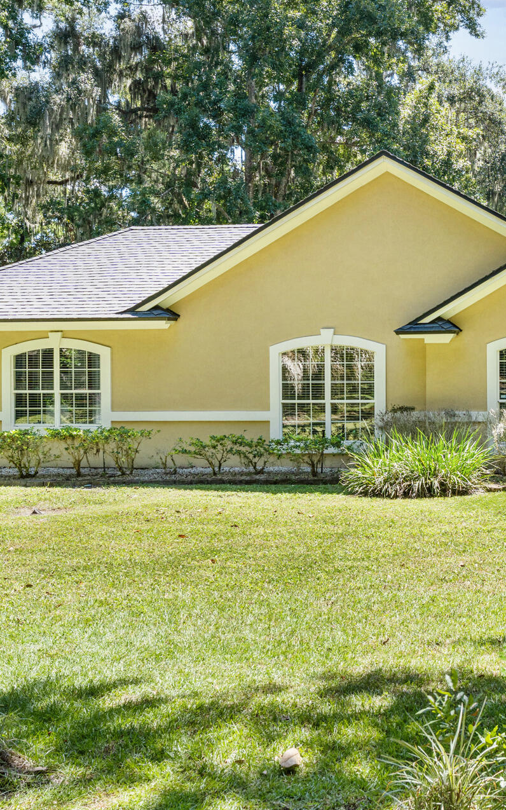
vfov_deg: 48.6
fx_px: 896
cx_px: 485
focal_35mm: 41
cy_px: 363
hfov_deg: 29.8
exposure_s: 1/30
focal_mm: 20.3
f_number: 9
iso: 250
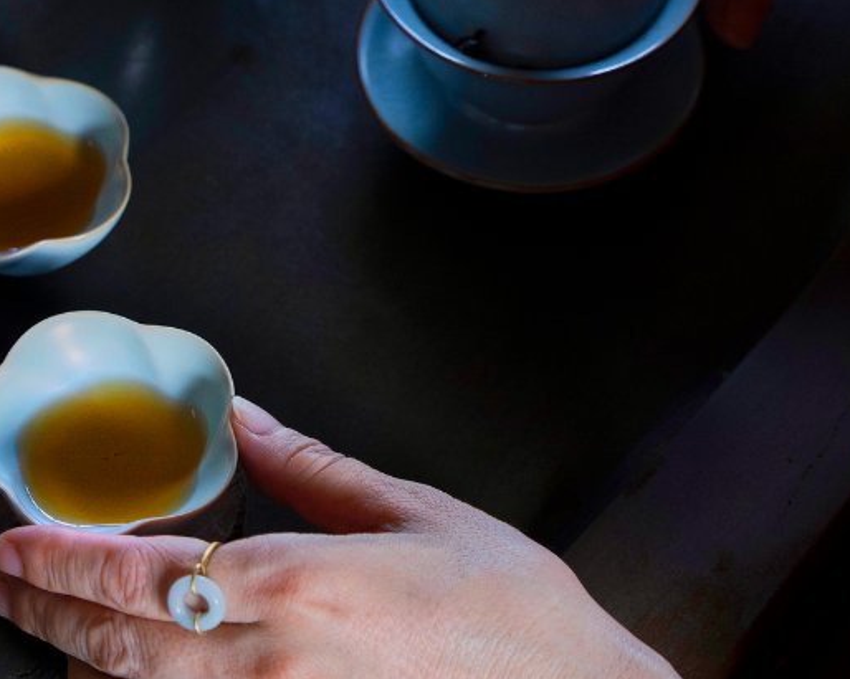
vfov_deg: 10.4
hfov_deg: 13.0
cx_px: 379
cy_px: 147
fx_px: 3722
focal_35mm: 148
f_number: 3.5
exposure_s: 1/200
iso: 800
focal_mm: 50
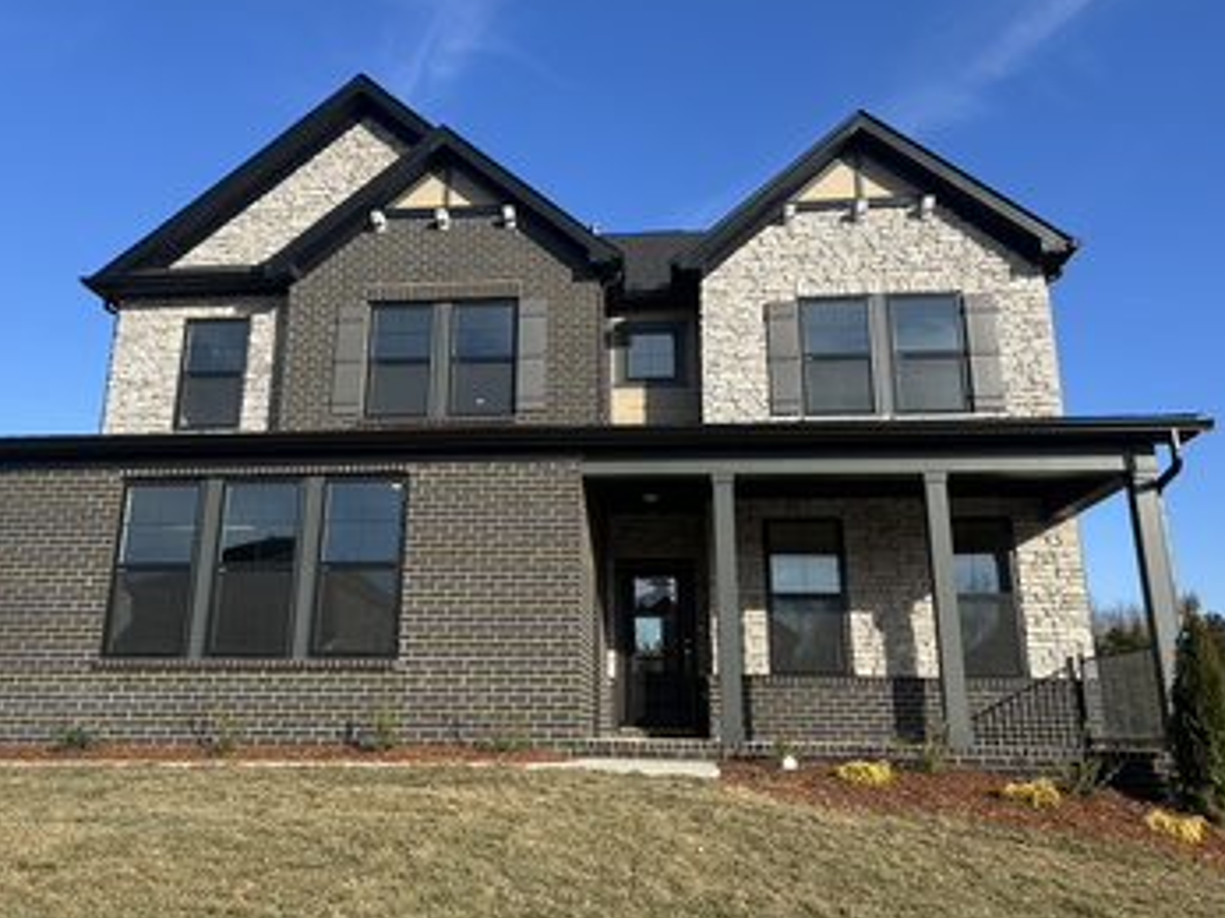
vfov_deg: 46.7
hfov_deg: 59.9
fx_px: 1061
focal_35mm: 30
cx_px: 558
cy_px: 399
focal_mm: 5.7
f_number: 1.5
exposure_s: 1/2457
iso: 50
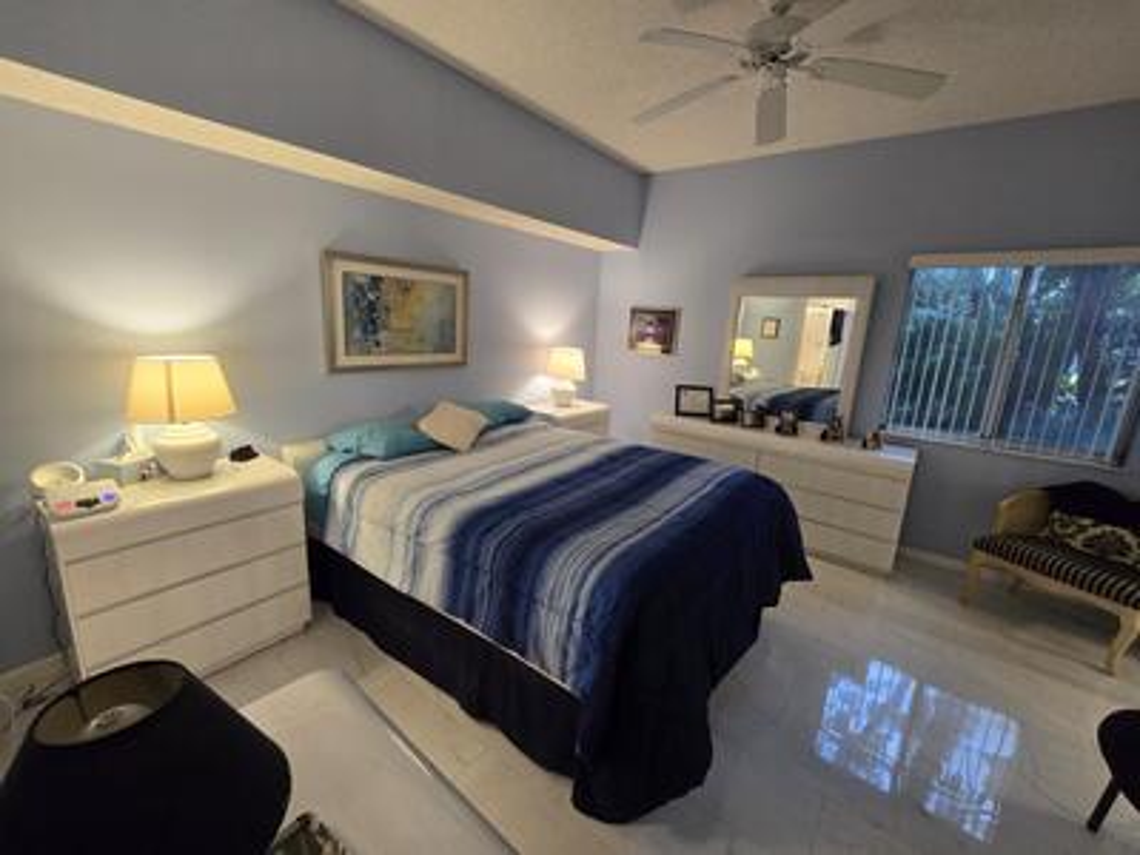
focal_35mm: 13
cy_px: 428
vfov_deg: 89.9
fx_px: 428
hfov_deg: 106.2
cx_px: 570
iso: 250
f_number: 2.2
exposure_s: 1/60
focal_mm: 2.2
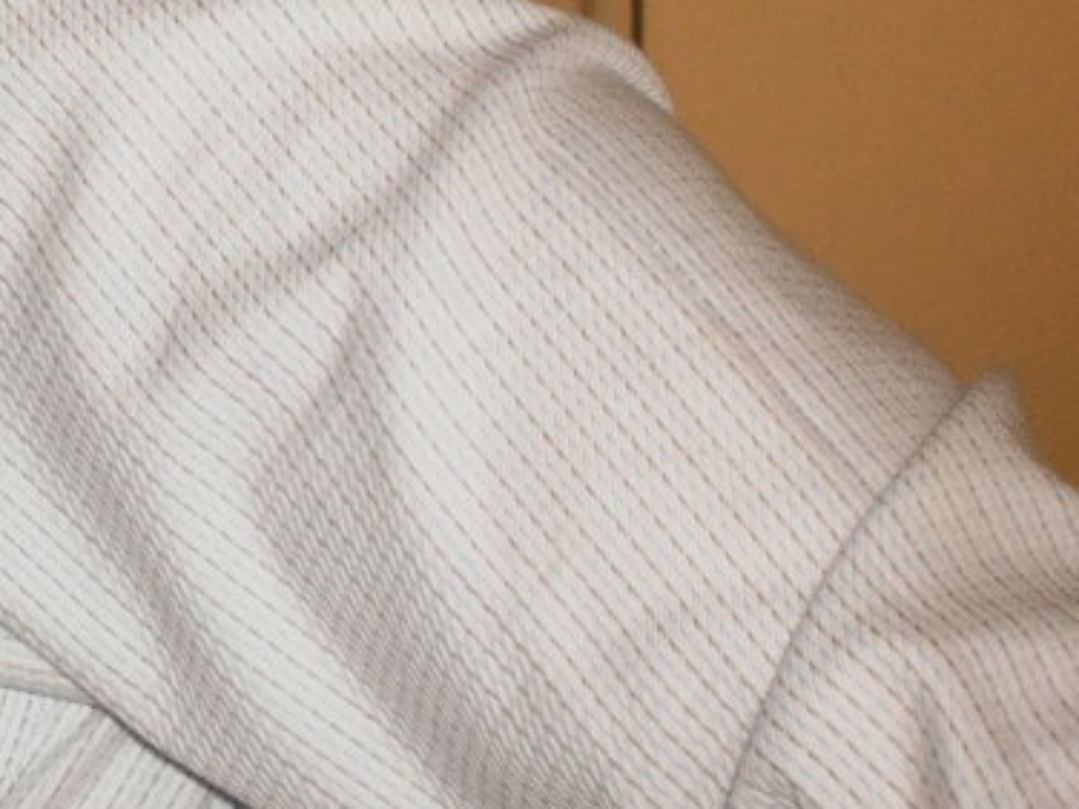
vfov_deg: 12.4
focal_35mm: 115
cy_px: -270
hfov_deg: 16.2
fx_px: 3585
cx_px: -344
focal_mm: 6.3
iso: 125
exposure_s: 1/30
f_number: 3.1
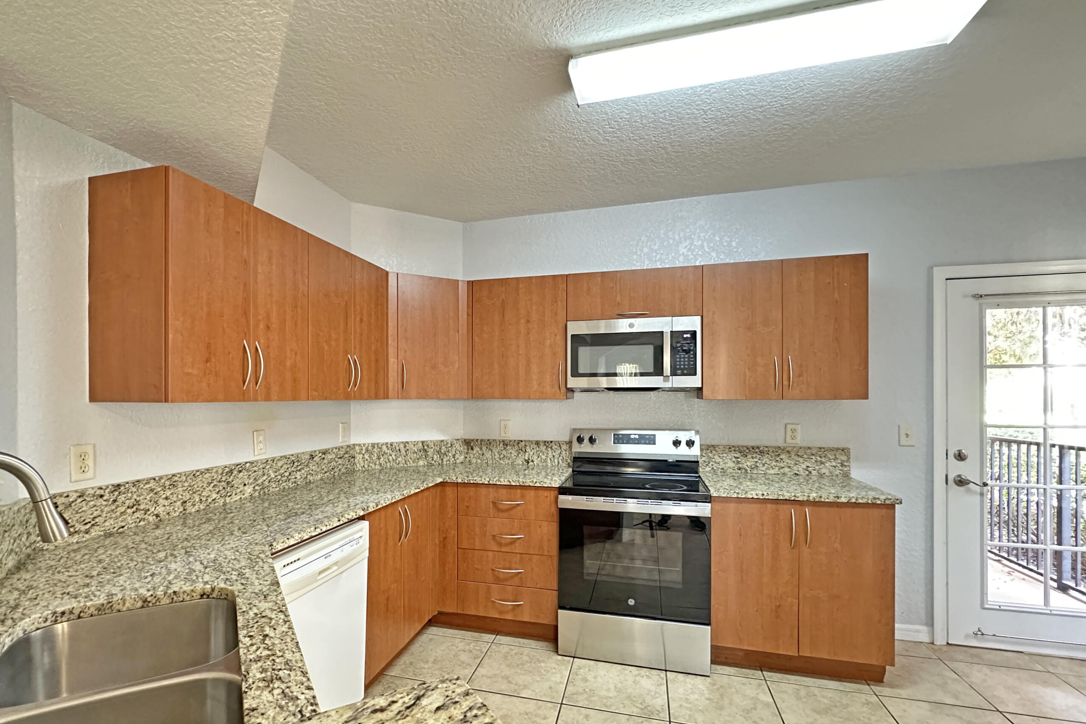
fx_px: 513
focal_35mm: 17
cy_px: 393
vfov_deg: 70.3
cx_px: 497
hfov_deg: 93.1
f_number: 2.2
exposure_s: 1/40
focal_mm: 2.22
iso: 800
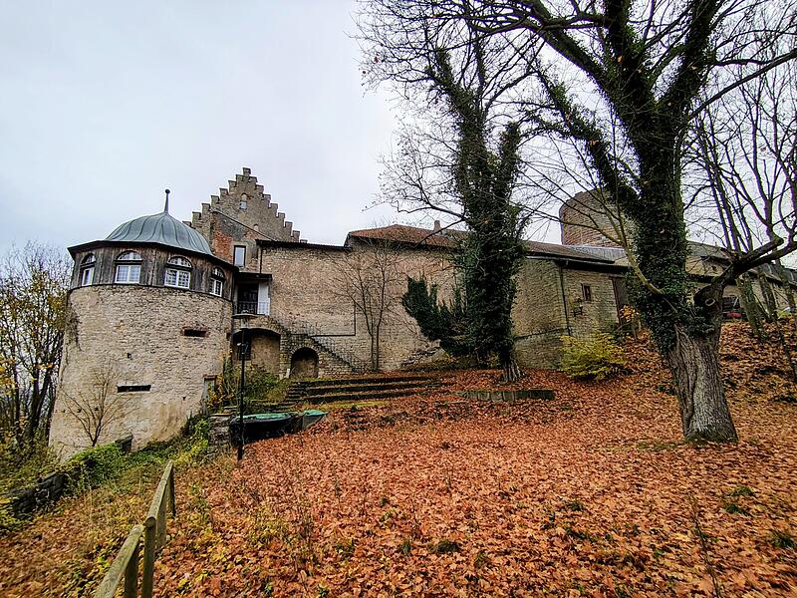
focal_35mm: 15
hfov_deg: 98.2
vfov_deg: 81.7
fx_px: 345
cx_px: 398
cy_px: 299
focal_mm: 1.65
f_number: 2.2
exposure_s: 1/225
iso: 50
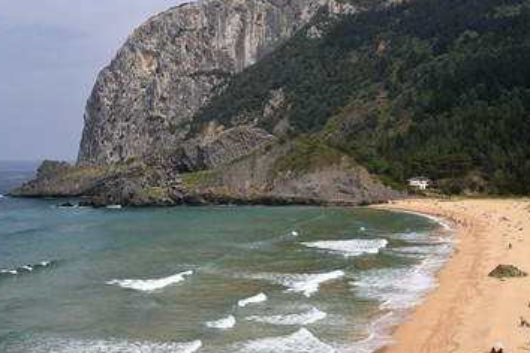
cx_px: 252
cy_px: 174
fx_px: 839
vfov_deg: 23.8
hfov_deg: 35.0
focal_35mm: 57
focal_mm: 48
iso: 200
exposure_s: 1/320
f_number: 13
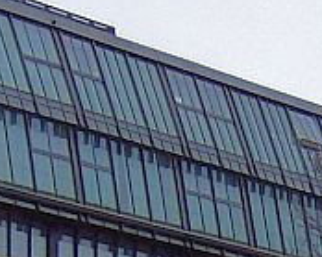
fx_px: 2514
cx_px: 287
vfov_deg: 5.7
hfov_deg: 7.3
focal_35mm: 264
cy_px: 491
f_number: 3.1
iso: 100
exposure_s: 1/214
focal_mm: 7.7
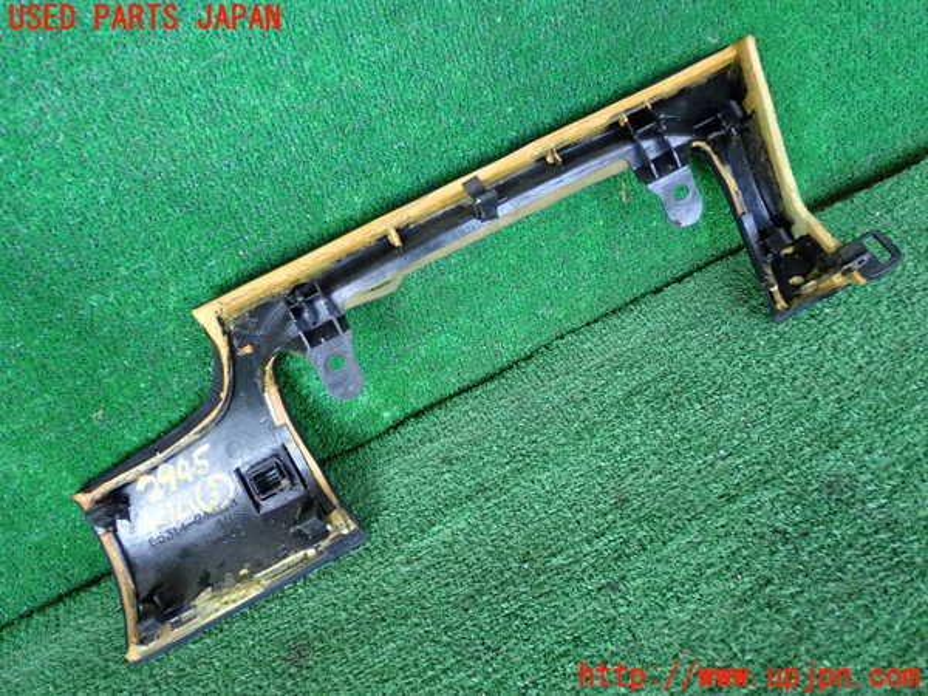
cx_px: 464
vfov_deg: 39.7
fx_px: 965
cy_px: 348
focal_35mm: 36
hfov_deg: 51.4
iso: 500
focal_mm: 6.37
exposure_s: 1/125
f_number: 2.5
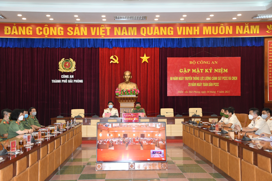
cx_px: 136
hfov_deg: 38.9
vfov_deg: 26.5
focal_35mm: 51
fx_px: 385
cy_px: 90
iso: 2000
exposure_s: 1/200
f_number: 4.2
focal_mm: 34
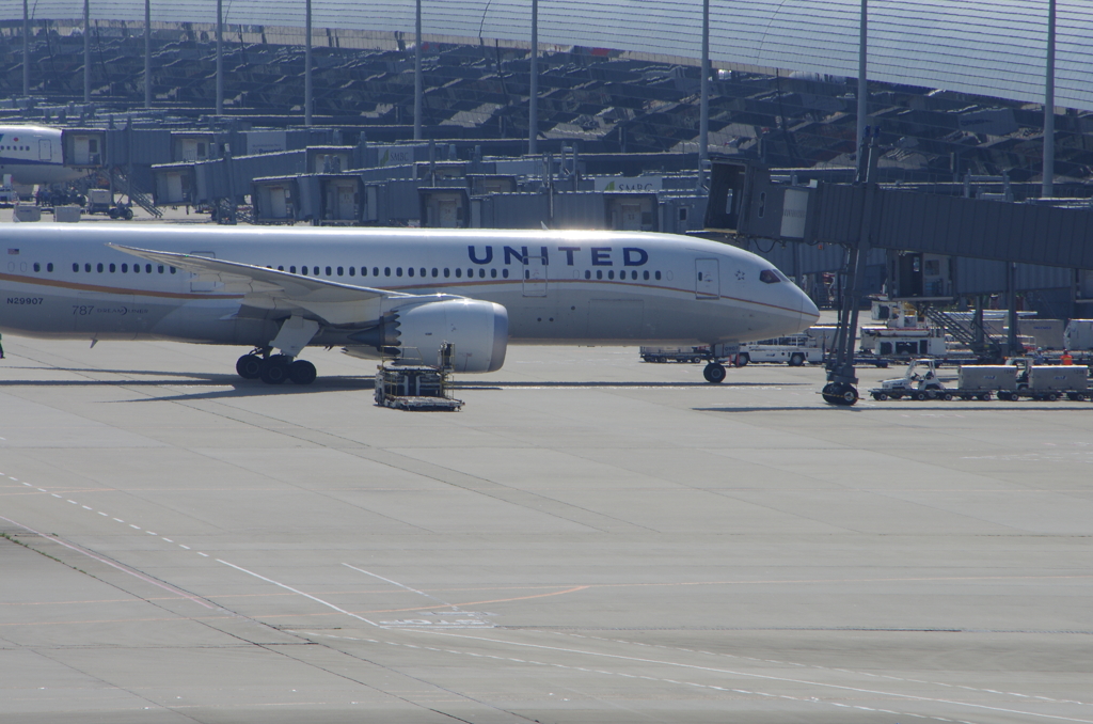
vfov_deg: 3.0
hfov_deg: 4.6
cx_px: 546
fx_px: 13633
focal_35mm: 450
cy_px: 362
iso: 200
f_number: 13
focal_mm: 300
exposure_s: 1/500
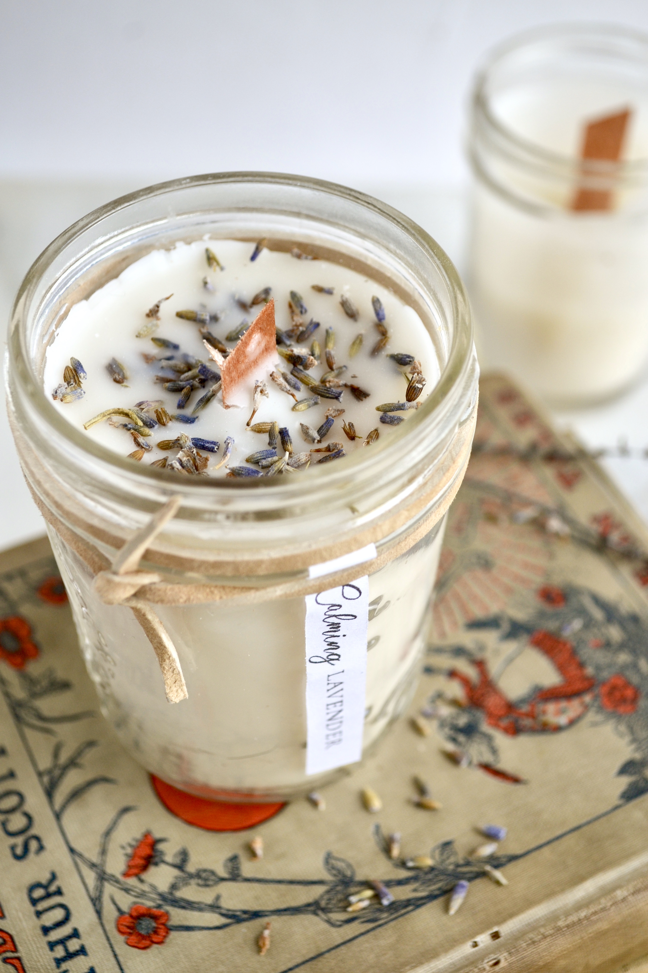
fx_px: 1417
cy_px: 486
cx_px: 324
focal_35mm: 52
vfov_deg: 37.9
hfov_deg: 25.8
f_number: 5.6
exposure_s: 1/125
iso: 140
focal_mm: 35
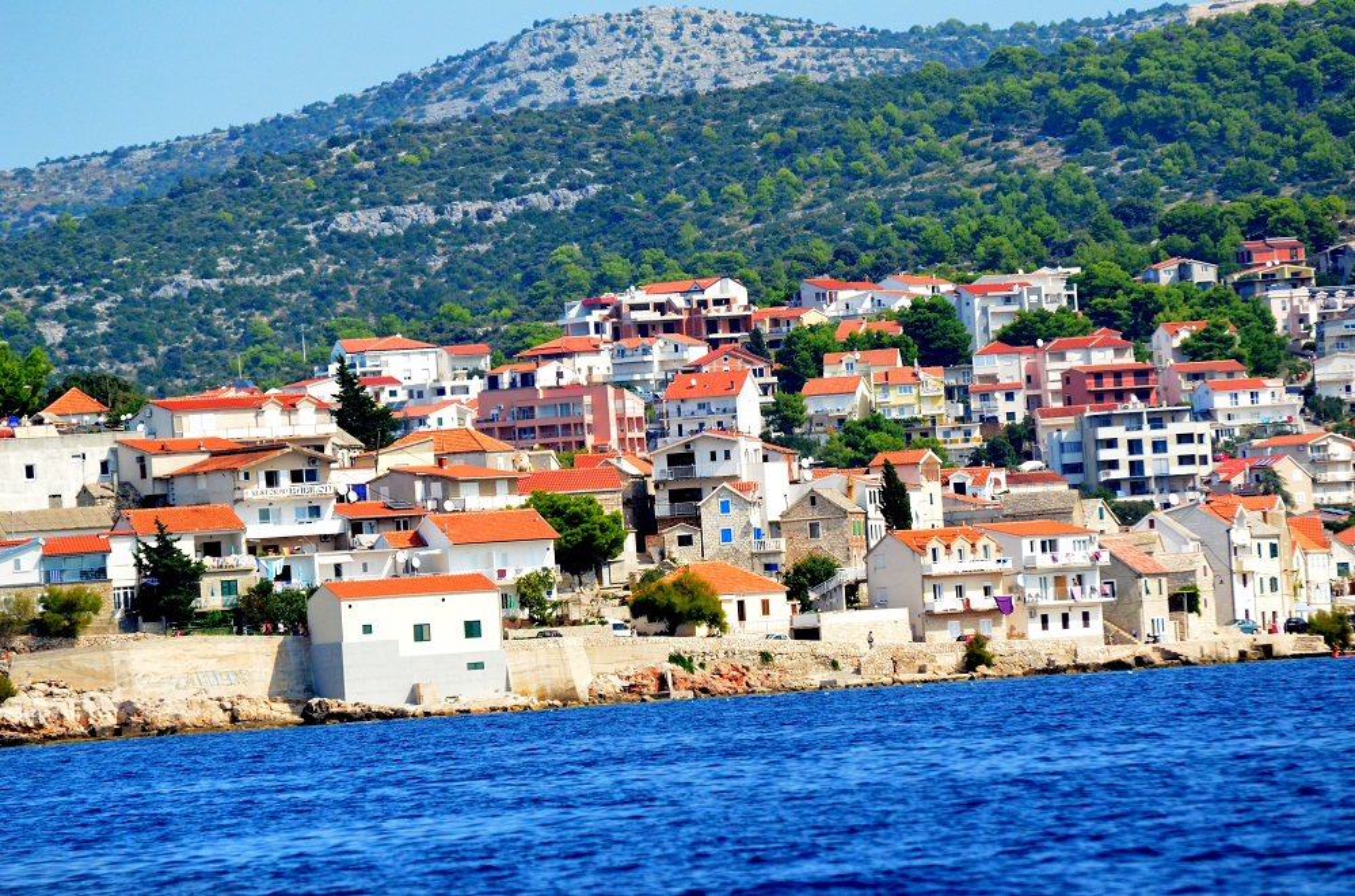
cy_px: 448
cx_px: 678
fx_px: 11265
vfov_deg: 4.6
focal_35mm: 300
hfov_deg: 6.9
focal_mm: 200
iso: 2500
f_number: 5.6
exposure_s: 1/8000
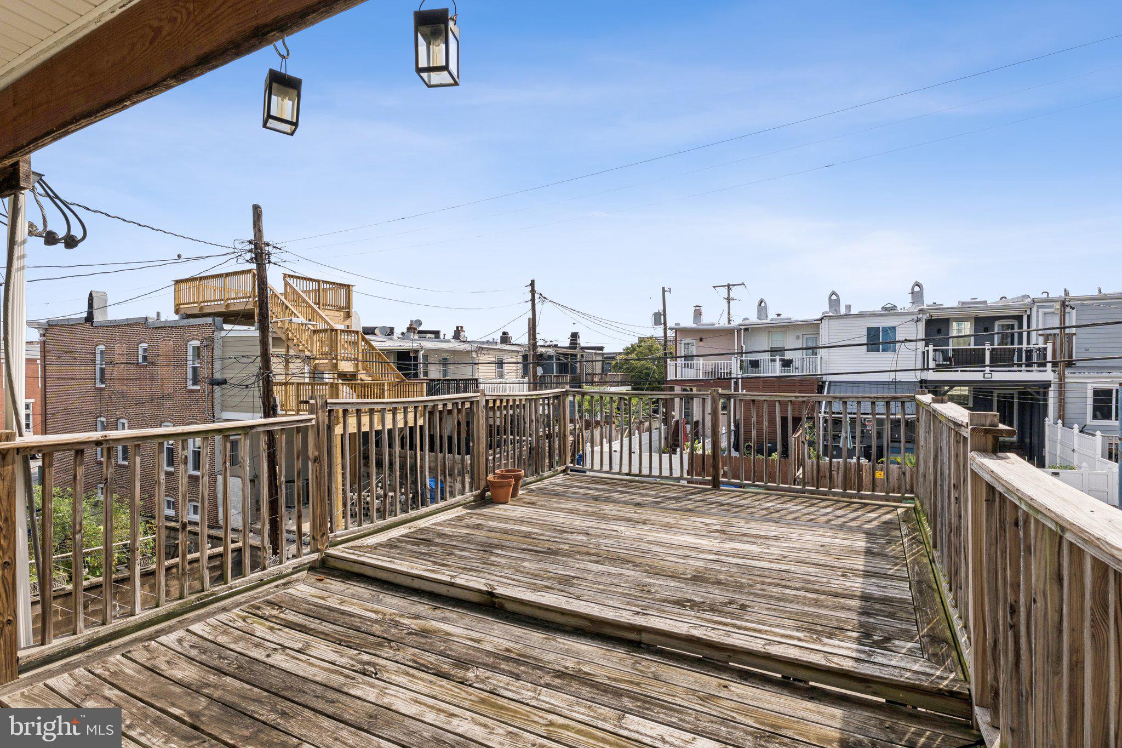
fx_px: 561
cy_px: 374
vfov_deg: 67.4
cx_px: 561
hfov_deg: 90.0
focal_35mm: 18
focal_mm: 12
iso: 100
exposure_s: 1/320
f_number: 9
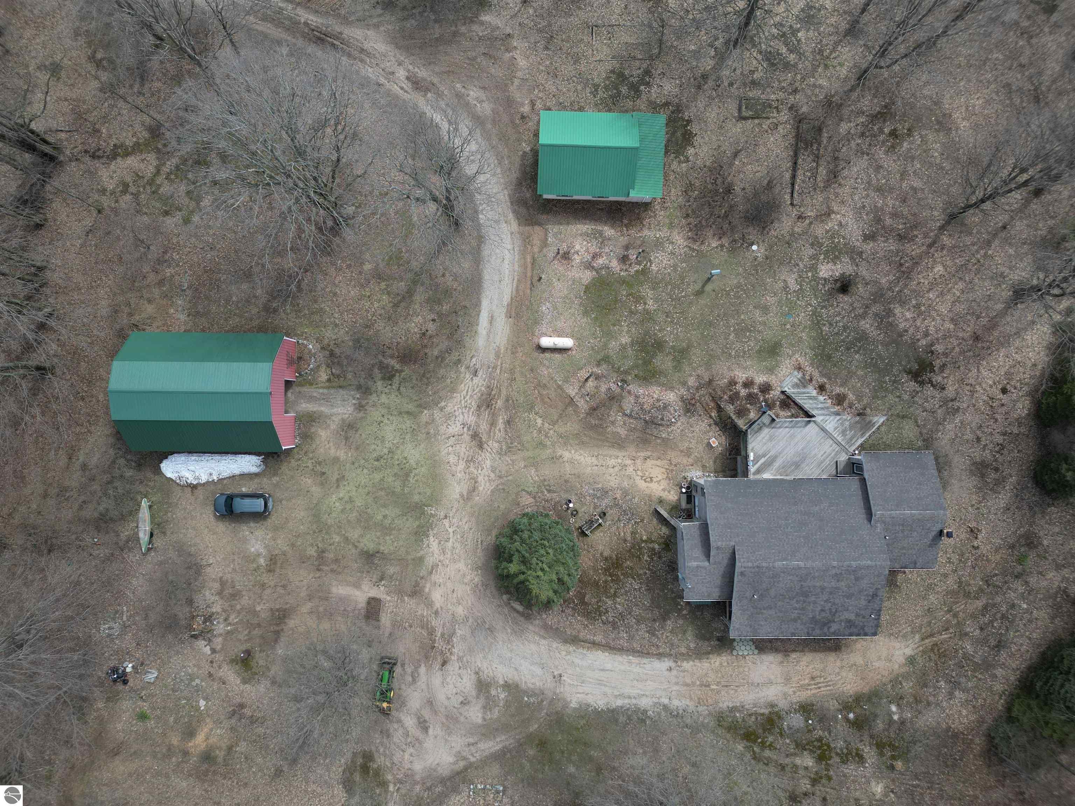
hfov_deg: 71.6
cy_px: 403
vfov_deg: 56.8
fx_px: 745
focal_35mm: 24
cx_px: 538
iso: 100
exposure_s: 1/100
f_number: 1.7
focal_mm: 6.72
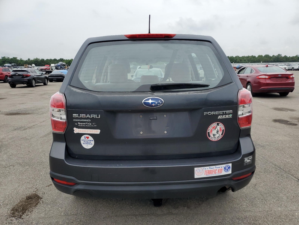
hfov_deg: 67.3
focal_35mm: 26
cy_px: 112
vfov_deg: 53.1
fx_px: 225
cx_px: 150
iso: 50
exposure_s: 1/1429
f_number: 1.5
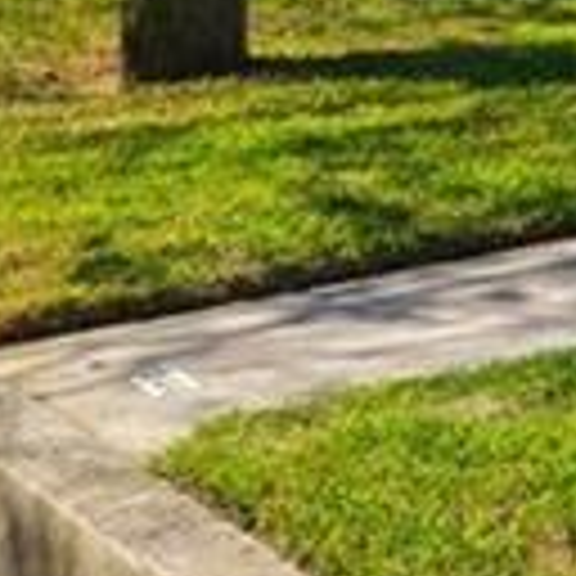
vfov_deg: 10.8
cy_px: -556
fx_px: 2805
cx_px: 2038
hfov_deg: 8.5
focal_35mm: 149
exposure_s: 1/500
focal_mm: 22
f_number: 11
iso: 400
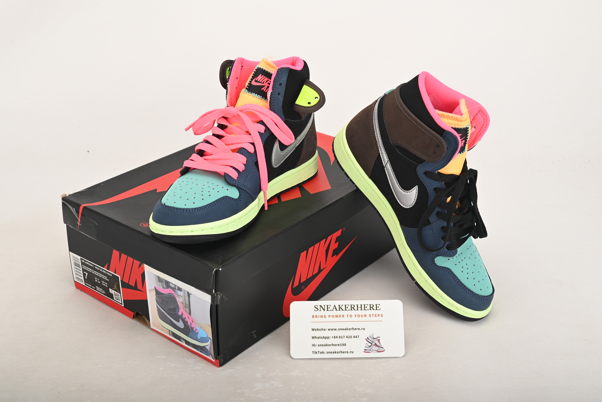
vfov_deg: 28.7
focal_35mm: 47
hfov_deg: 41.9
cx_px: 301
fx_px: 786
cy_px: 201
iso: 100
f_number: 11
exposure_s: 1/200
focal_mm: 47
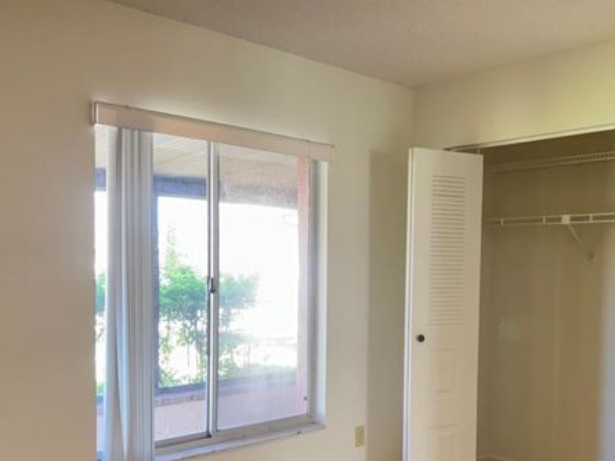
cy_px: 298
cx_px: 397
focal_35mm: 38
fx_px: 675
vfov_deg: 37.4
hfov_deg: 48.4
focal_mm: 6.76
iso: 400
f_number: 1.78
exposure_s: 1/60
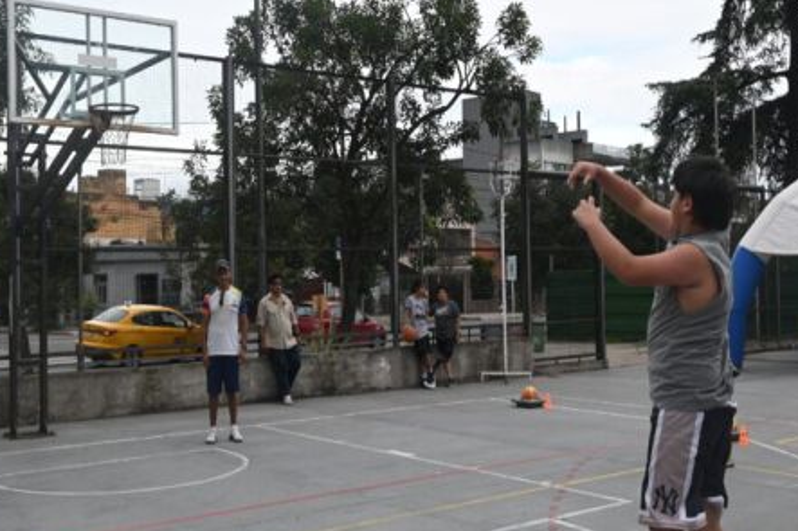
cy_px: 244
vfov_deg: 30.5
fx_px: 975
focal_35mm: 44
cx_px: 385
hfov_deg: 44.5
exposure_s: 1/250
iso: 100
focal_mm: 20
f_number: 5.6
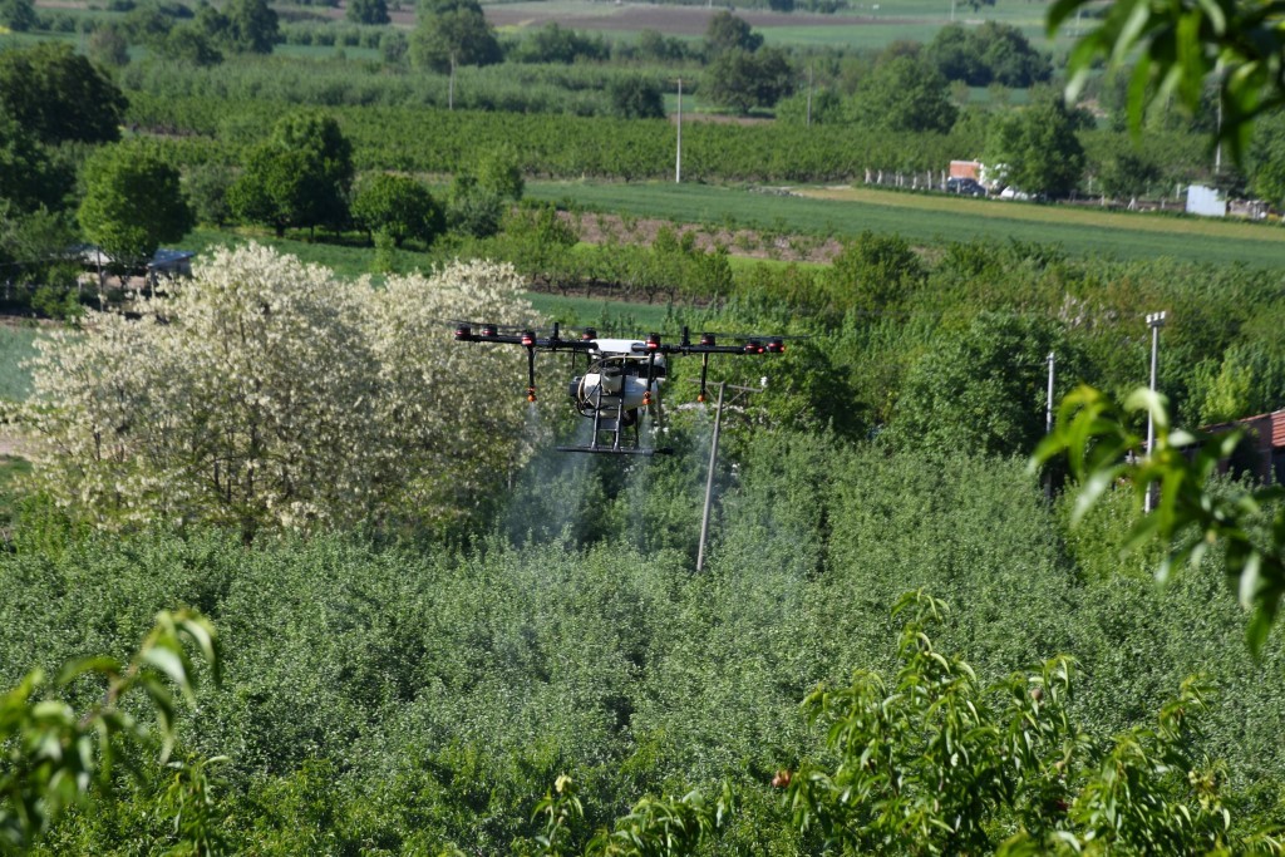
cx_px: 642
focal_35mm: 183
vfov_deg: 7.5
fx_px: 6533
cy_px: 428
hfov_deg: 11.2
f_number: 13
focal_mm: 122
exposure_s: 1/160
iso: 160
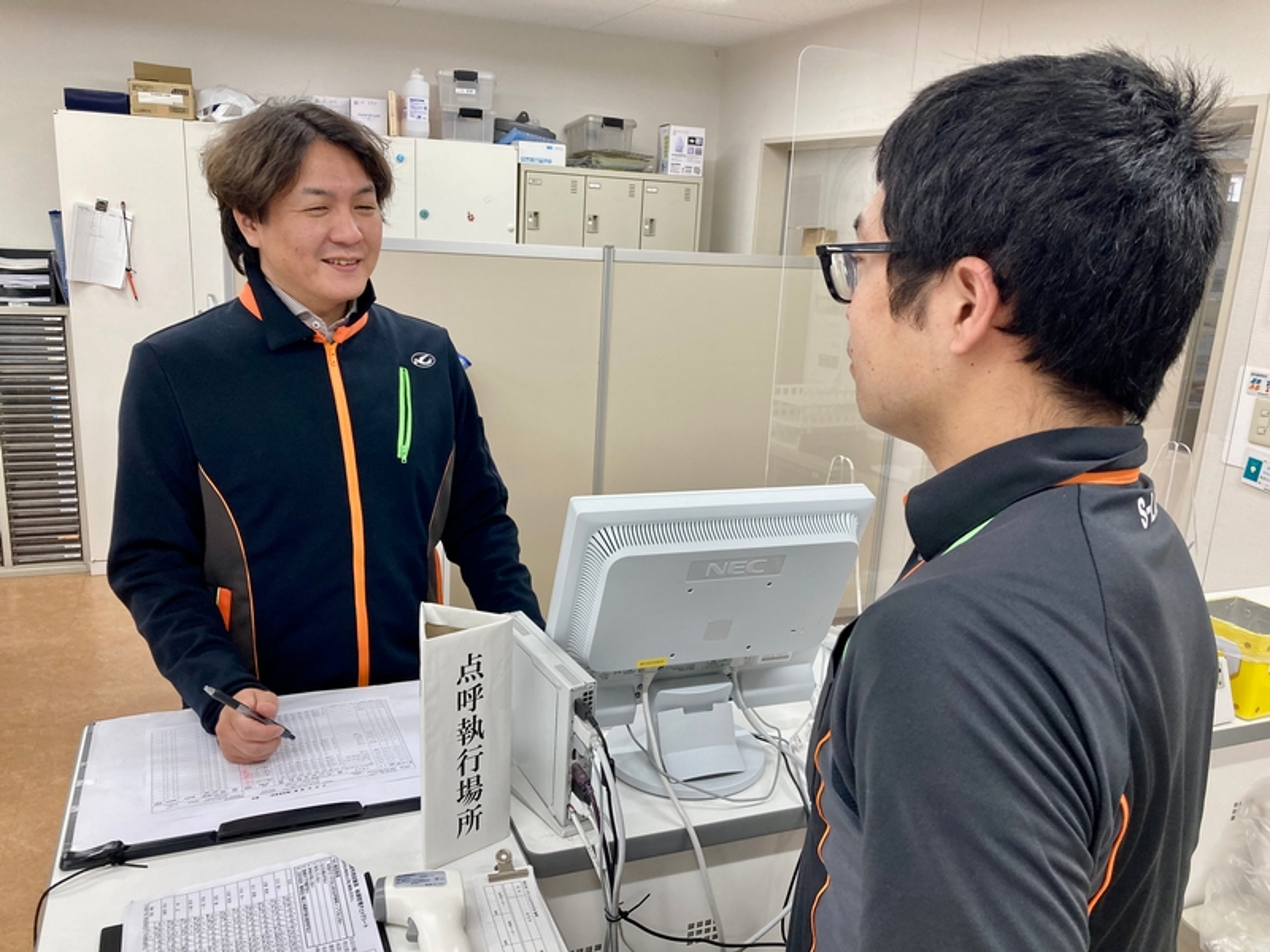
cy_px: 476
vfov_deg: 49.7
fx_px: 1027
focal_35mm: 28
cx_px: 635
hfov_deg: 63.4
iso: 64
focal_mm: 3.99
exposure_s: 1/121
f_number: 1.8
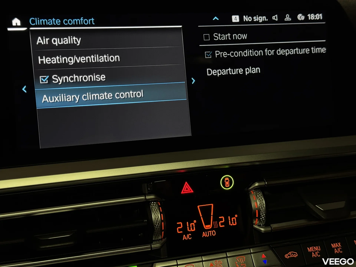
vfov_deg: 30.3
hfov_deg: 39.7
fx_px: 494
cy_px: 134
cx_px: 178
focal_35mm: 48
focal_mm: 6.76
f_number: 1.78
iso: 400
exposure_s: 1/38
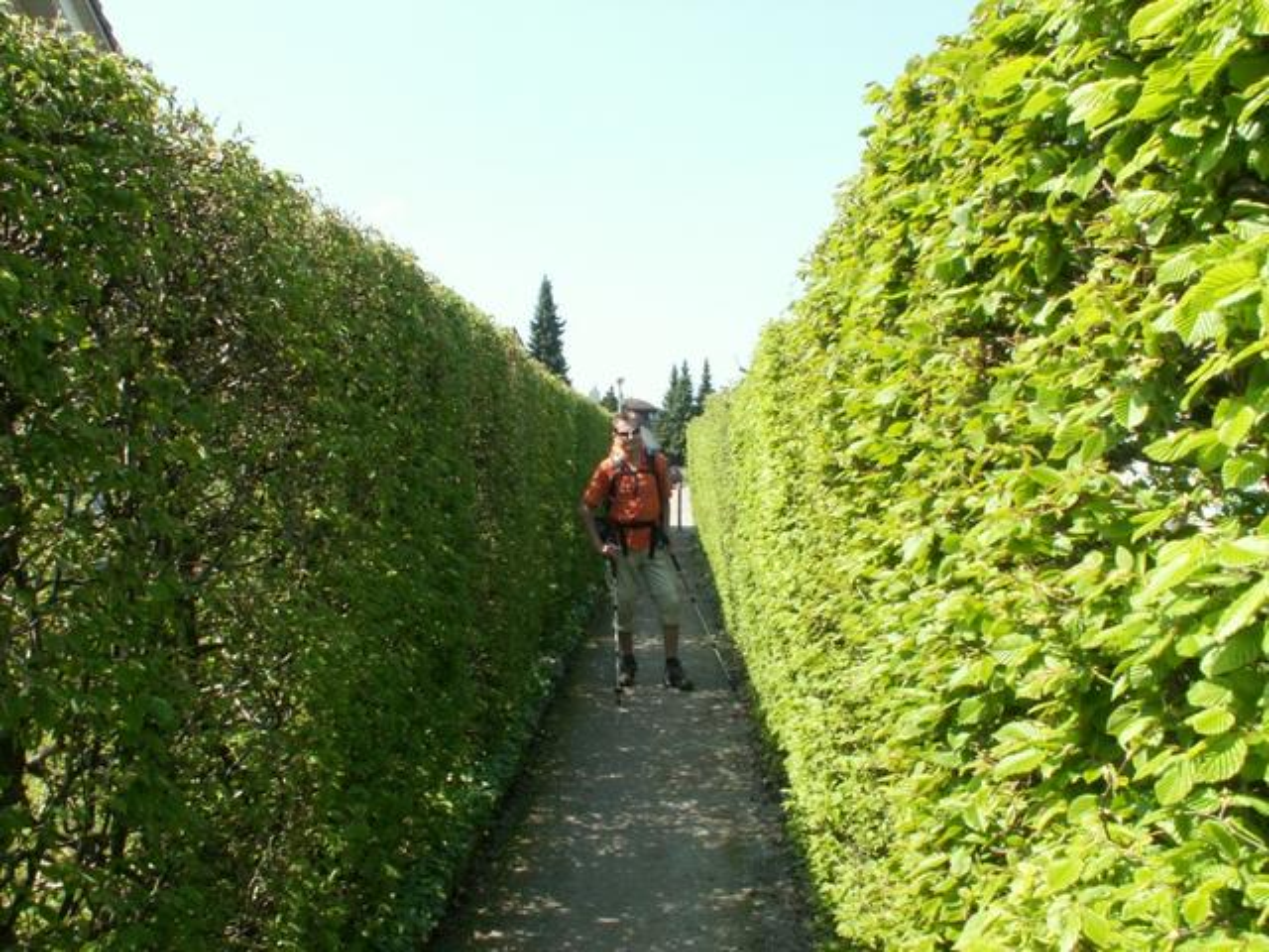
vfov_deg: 40.7
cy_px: 476
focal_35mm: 35
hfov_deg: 52.6
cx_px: 634
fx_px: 1283
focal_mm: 5.86
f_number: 8
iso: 50
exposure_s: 1/50
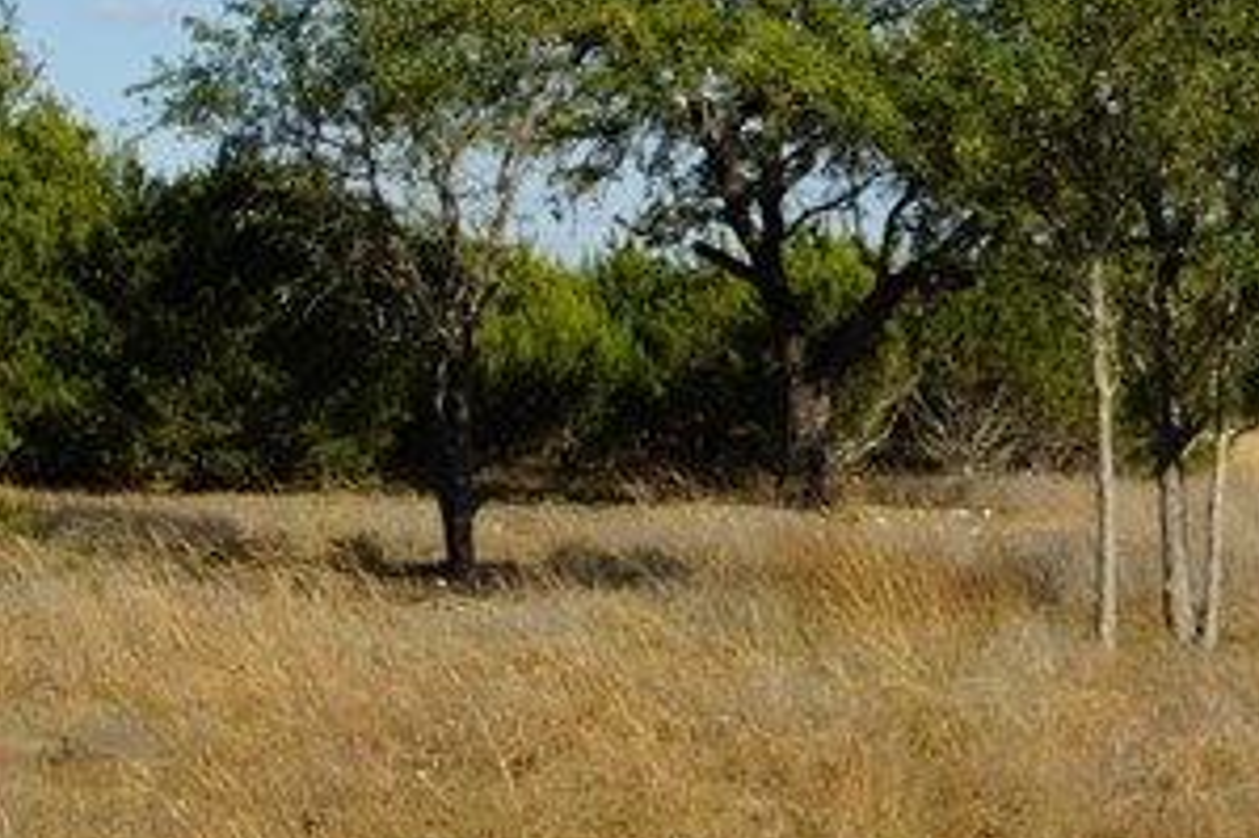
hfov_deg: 20.5
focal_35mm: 98
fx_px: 3425
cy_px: 198
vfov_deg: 13.9
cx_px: 1065
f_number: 13
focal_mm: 18
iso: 100
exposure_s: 1/160
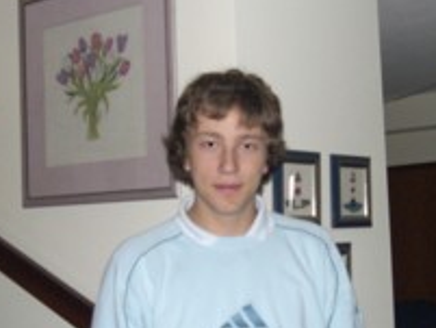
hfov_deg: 28.5
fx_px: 857
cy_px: 182
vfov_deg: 21.6
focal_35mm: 68
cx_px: 260
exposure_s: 1/60
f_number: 3.1
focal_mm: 6.3
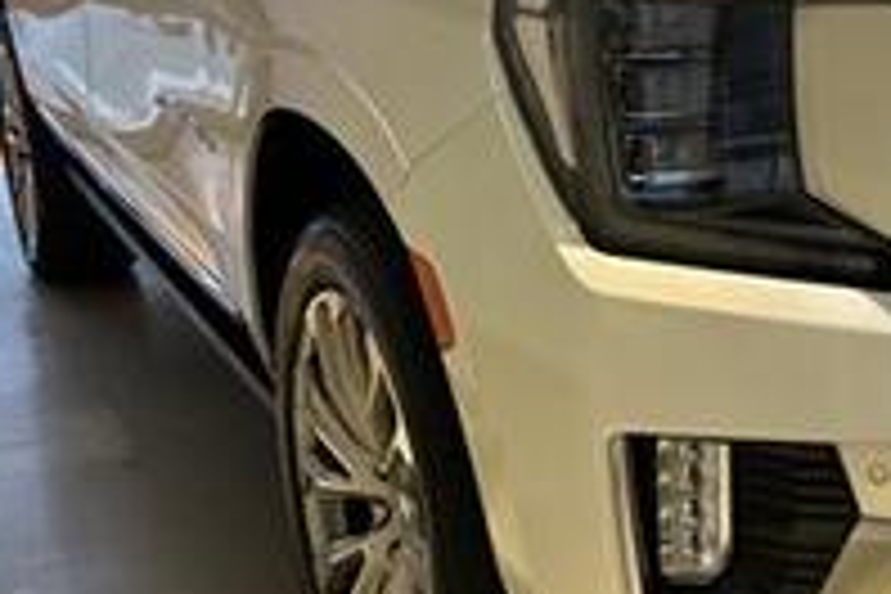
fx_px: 1708
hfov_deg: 28.2
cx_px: 788
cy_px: 324
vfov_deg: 19.7
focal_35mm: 69
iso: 125
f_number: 1.5
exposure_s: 1/58
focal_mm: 5.7
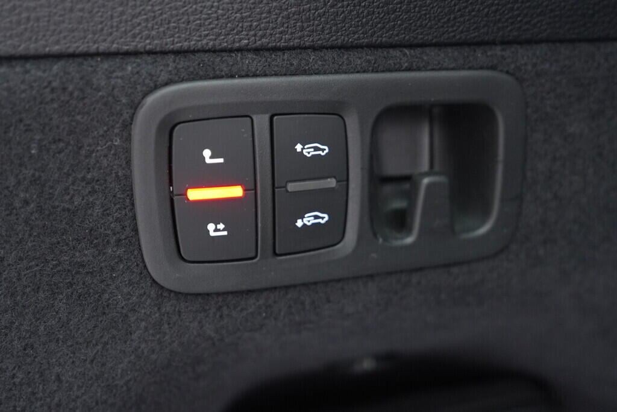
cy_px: 206
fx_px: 617
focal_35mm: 36
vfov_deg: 36.9
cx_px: 308
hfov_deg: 53.1
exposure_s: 1/40
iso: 1600
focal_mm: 24
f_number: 2.8
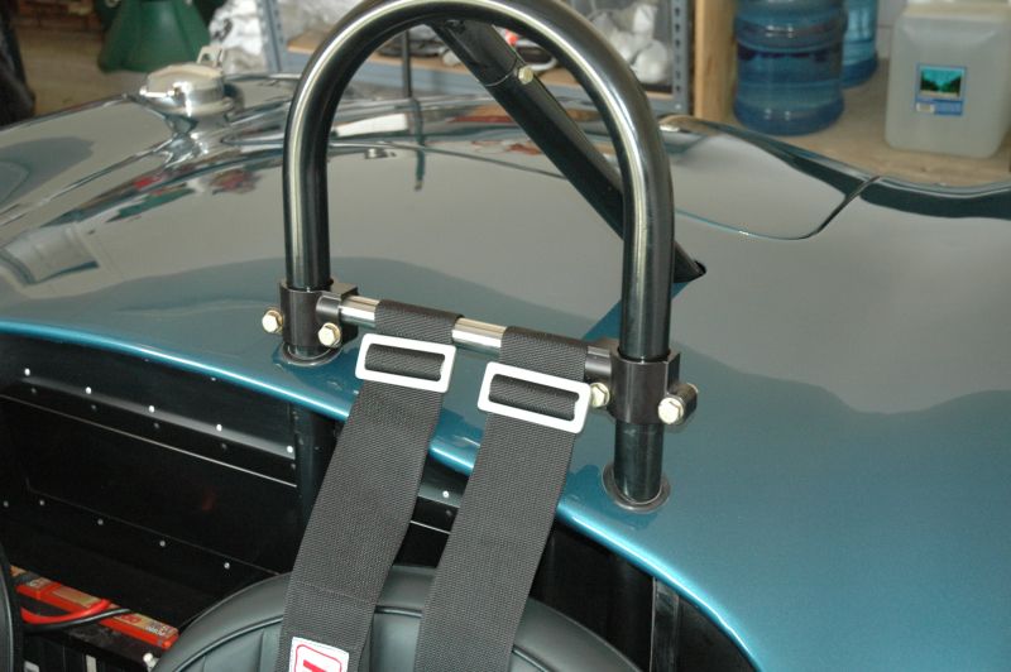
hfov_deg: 38.9
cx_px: 506
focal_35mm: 51
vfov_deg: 26.4
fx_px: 1431
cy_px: 336
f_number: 4.2
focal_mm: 34
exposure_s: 1/60
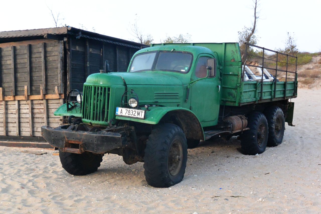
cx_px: 160
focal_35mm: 47
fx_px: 419
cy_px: 107
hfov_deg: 41.9
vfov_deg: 28.6
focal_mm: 17.5
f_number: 4.5
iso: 800
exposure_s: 1/40
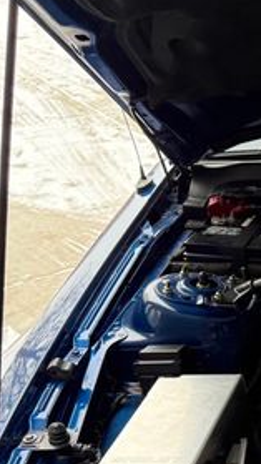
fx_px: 738
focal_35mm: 60
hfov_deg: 16.4
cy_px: 368
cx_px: 489
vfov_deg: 33.9
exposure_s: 1/197
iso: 200
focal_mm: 6.76
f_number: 1.78
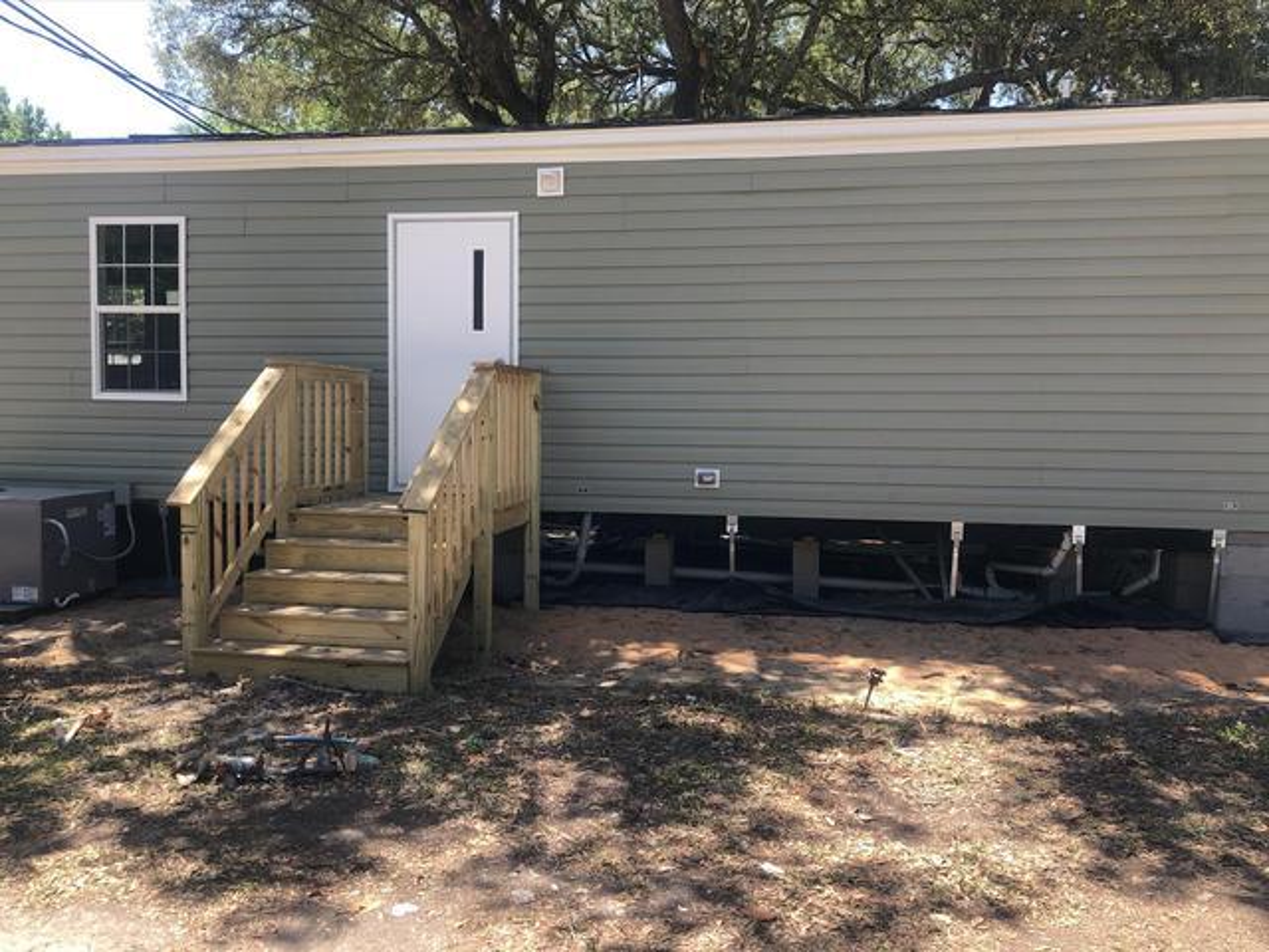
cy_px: 476
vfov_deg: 49.7
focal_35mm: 28
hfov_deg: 63.4
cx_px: 634
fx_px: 1026
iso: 20
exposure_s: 1/454
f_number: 1.8
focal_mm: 3.99
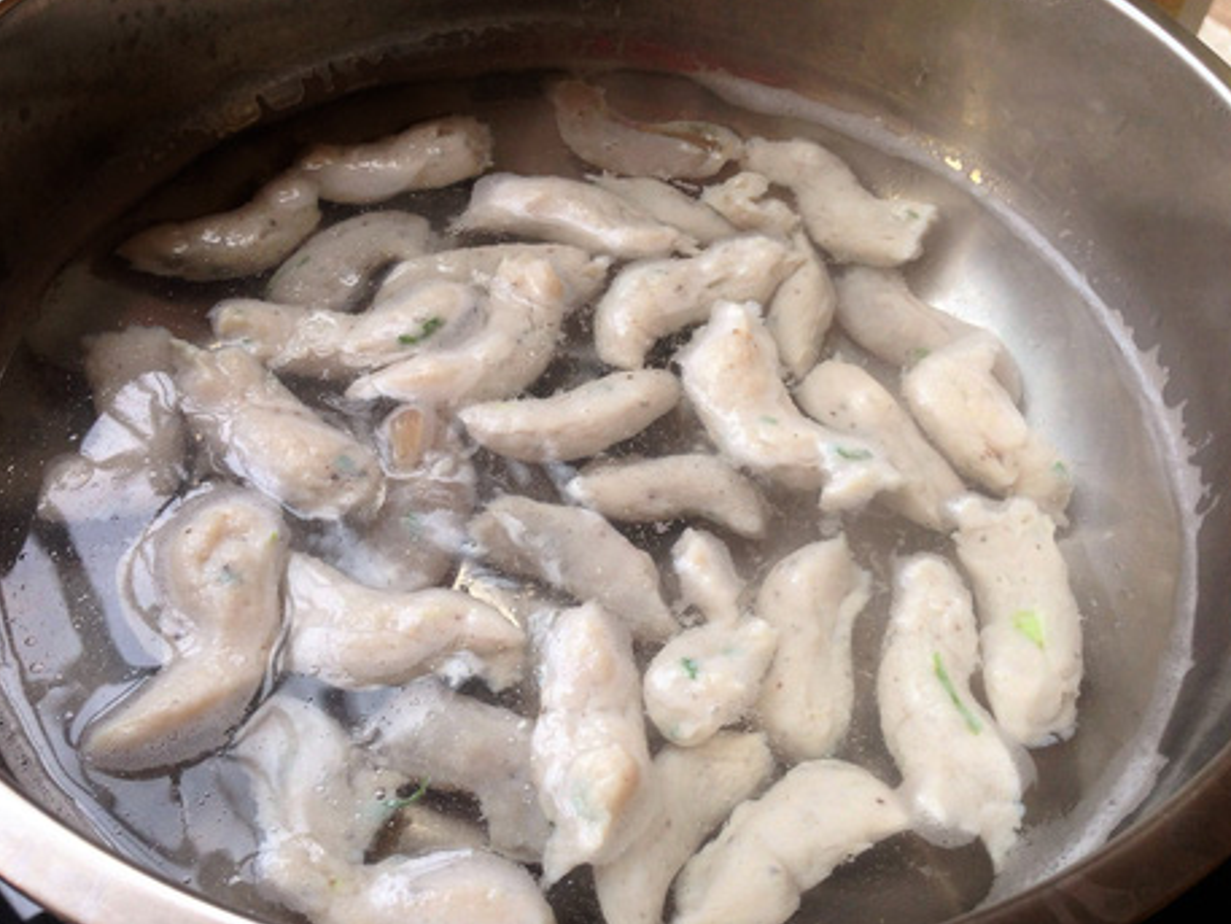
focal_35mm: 39
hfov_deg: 47.8
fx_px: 1387
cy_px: 462
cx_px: 576
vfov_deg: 36.8
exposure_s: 1/60
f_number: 2.4
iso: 50
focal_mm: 4.12
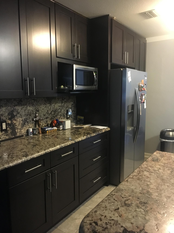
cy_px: 116
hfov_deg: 48.2
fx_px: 194
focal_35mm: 29
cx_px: 87
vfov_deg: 61.7
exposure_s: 1/15
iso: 250
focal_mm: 4.15
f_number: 2.2
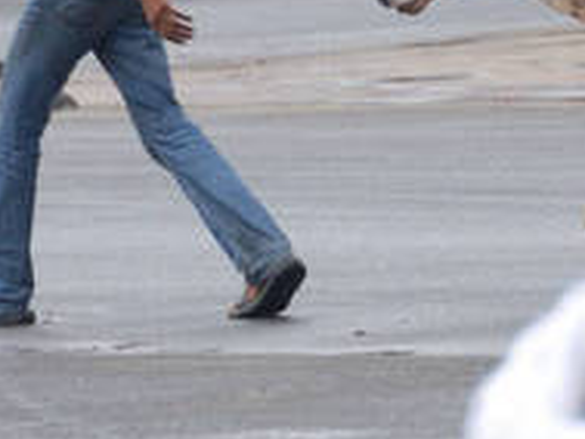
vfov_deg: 1.4
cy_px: -136
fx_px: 18077
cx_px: 458
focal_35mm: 1069
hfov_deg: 1.9
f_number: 5.6
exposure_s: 1/160
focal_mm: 200
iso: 250
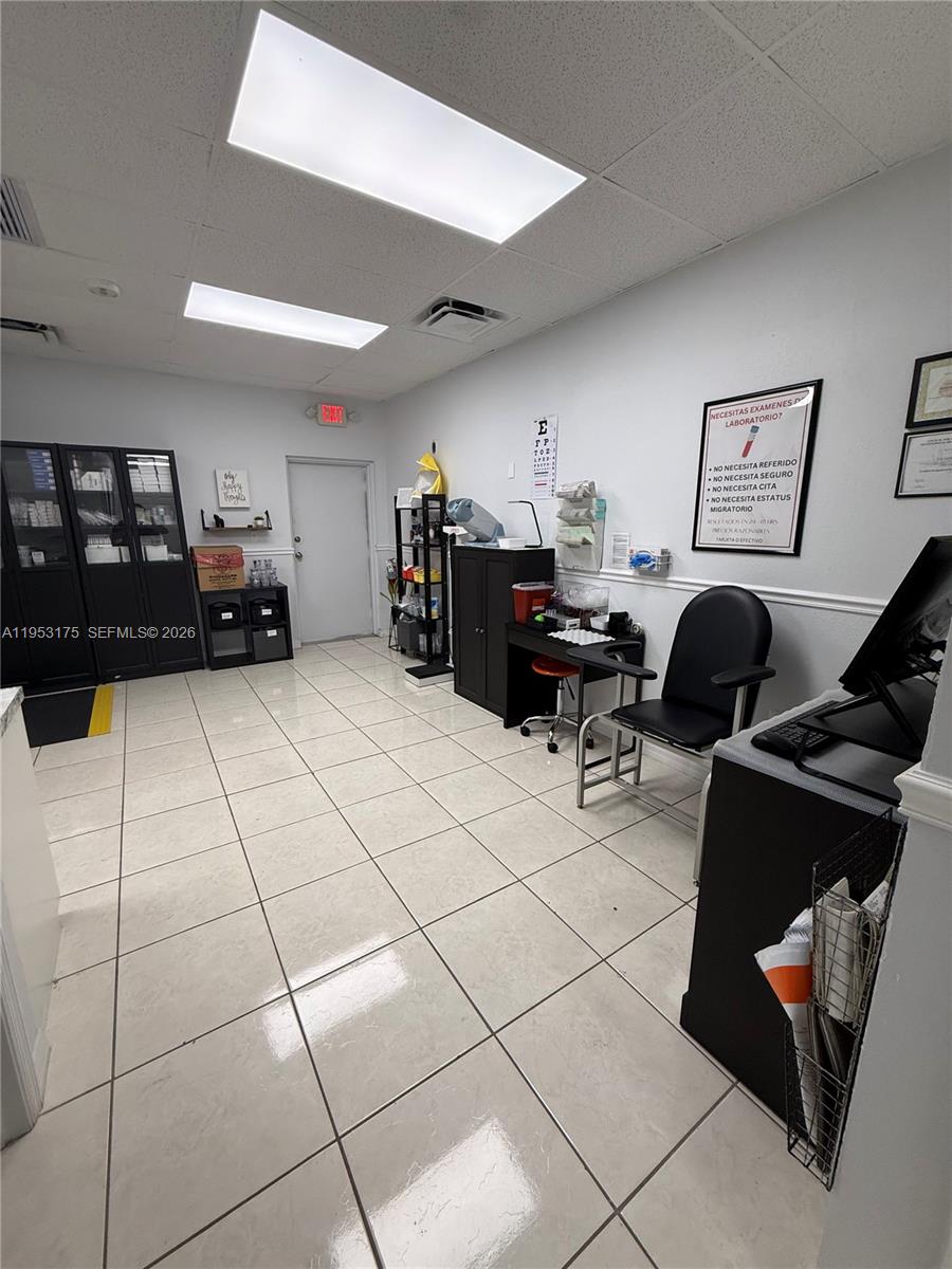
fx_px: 513
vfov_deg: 102.1
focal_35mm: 14
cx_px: 476
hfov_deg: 85.7
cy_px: 634
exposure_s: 1/120
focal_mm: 2.22
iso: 200
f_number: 2.2
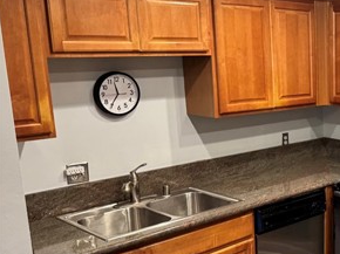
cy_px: 169
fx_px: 520
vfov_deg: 27.3
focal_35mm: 53
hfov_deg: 32.1
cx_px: 372
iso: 320
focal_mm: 6.76
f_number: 1.78
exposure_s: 1/60
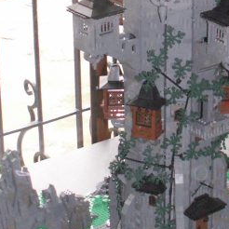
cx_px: 146
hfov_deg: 13.5
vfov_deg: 13.4
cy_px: 9
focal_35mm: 129
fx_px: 966
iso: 160
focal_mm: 5.86
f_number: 2.8
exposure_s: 1/60
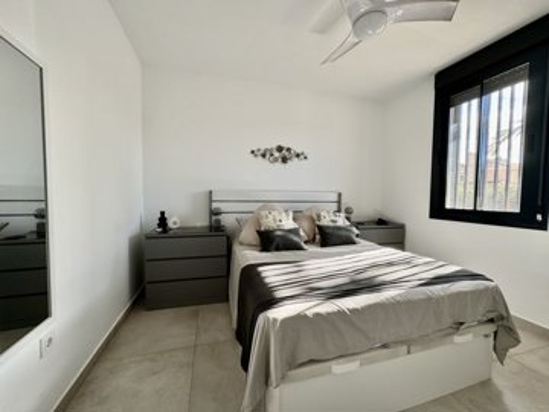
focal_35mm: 14
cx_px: 274
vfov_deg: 85.7
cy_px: 206
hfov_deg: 102.1
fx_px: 222
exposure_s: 1/99
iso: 50
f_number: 2.2
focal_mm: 2.22
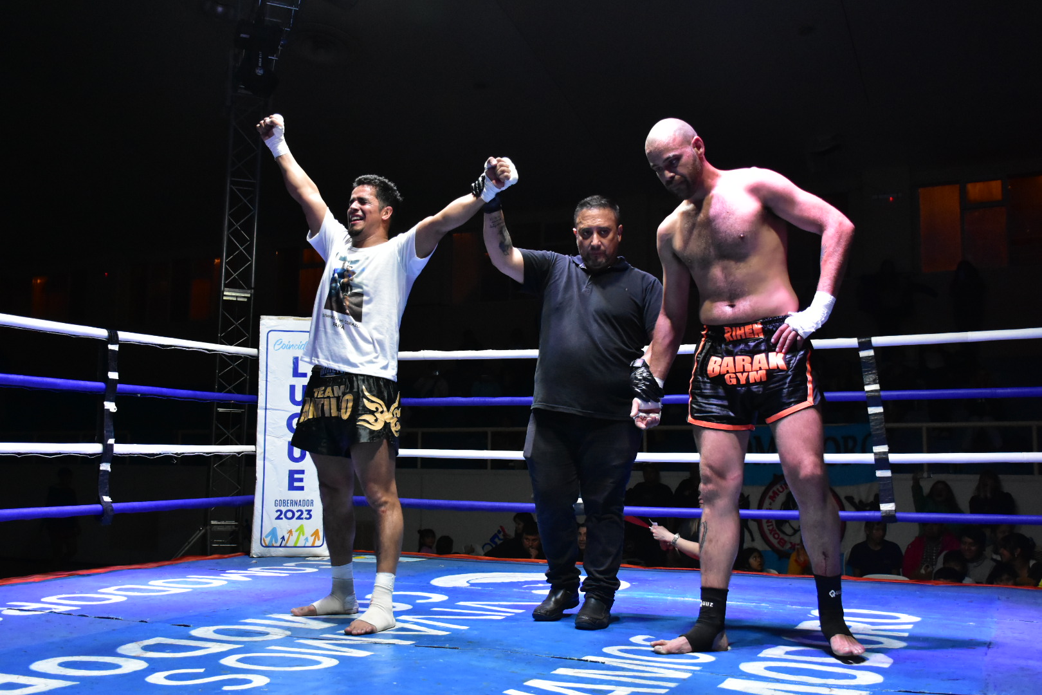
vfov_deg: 38.4
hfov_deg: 55.1
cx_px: 521
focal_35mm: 34
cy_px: 348
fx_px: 999
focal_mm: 23
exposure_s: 1/500
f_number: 5.6
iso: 5000
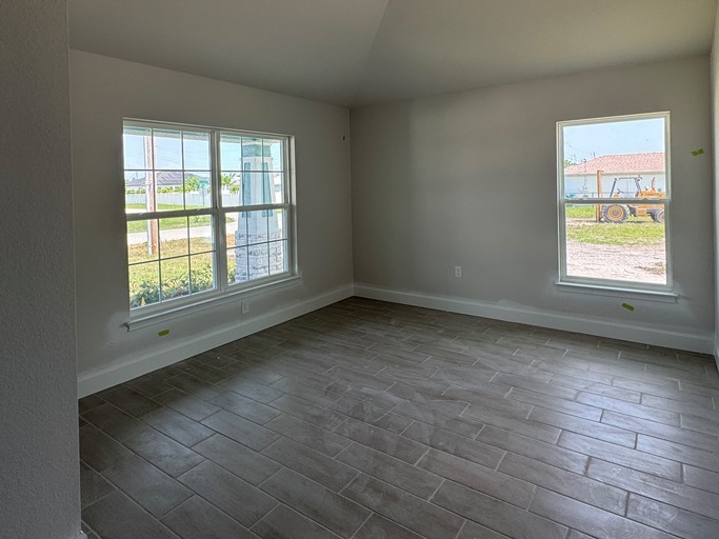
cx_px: 363
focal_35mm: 21
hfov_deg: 79.0
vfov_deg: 62.1
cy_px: 187
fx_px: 436
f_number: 2.2
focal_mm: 2.22
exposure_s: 1/112
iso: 40
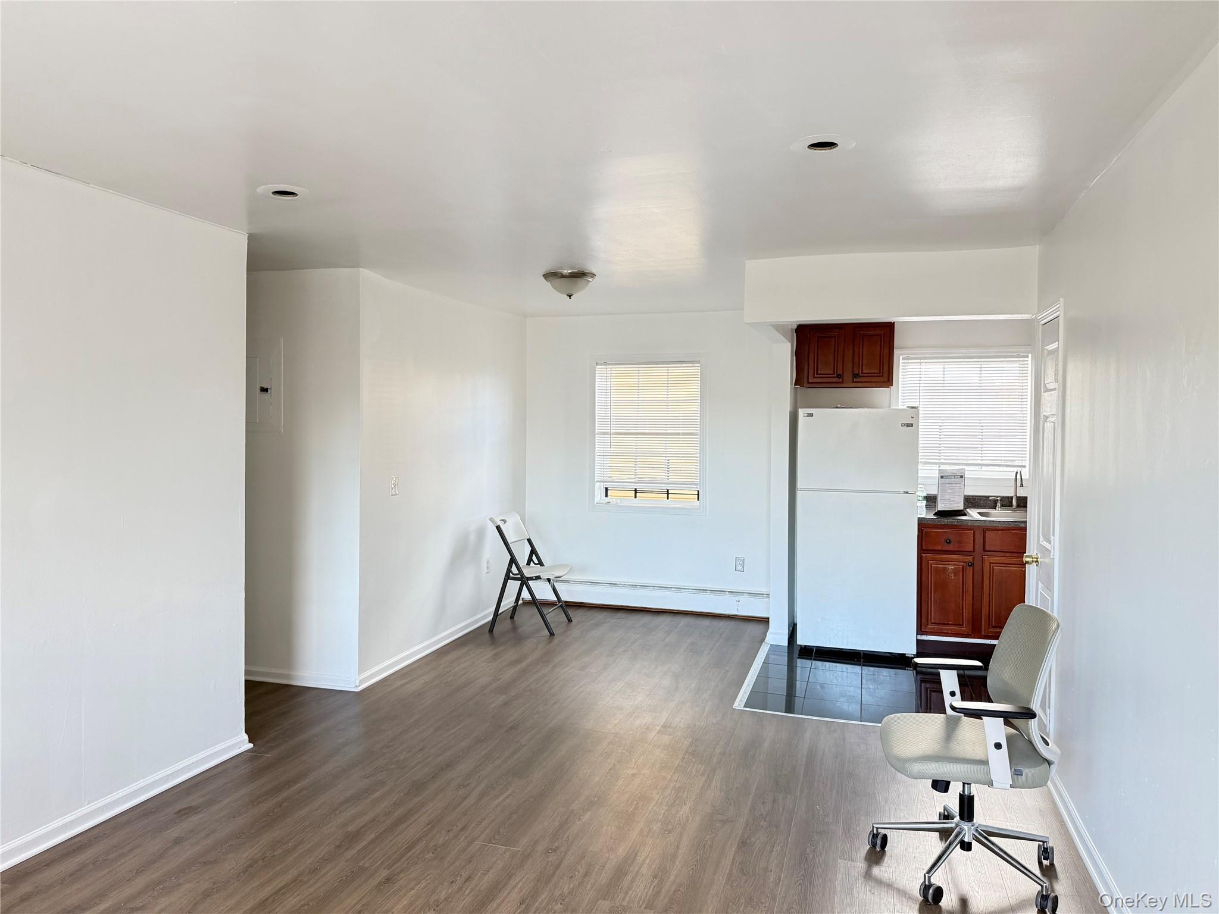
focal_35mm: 24
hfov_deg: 71.6
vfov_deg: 56.8
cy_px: 457
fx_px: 845
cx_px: 610
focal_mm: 6.76
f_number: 1.78
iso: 250
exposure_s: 1/60
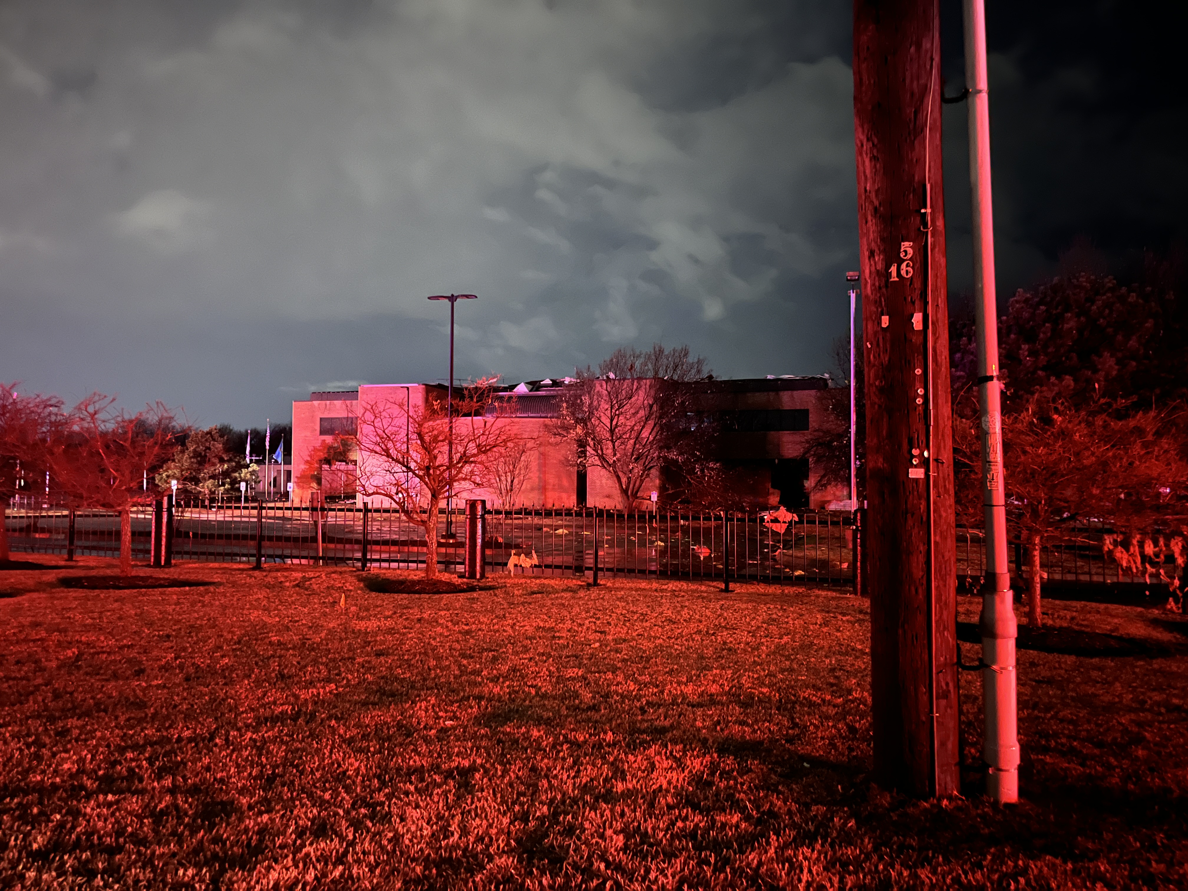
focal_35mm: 26
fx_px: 892
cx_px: 594
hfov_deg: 67.3
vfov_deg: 53.1
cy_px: 446
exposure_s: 1/2
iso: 1250
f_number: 1.6
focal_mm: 5.1
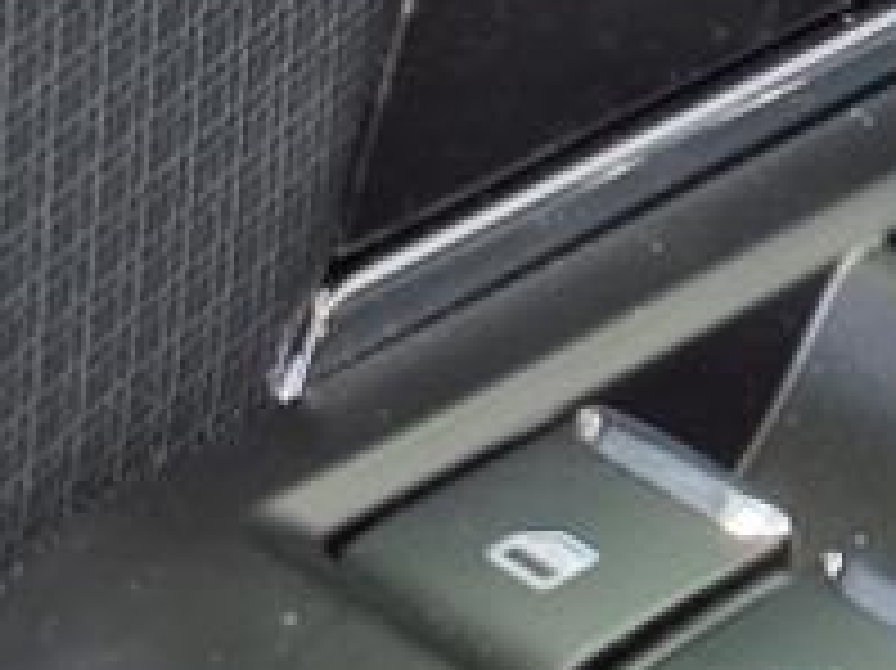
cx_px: 1391
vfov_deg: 10.5
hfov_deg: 13.3
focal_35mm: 139
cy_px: -58
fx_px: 3596
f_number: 1.9
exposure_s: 1/40
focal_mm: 3.58
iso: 125
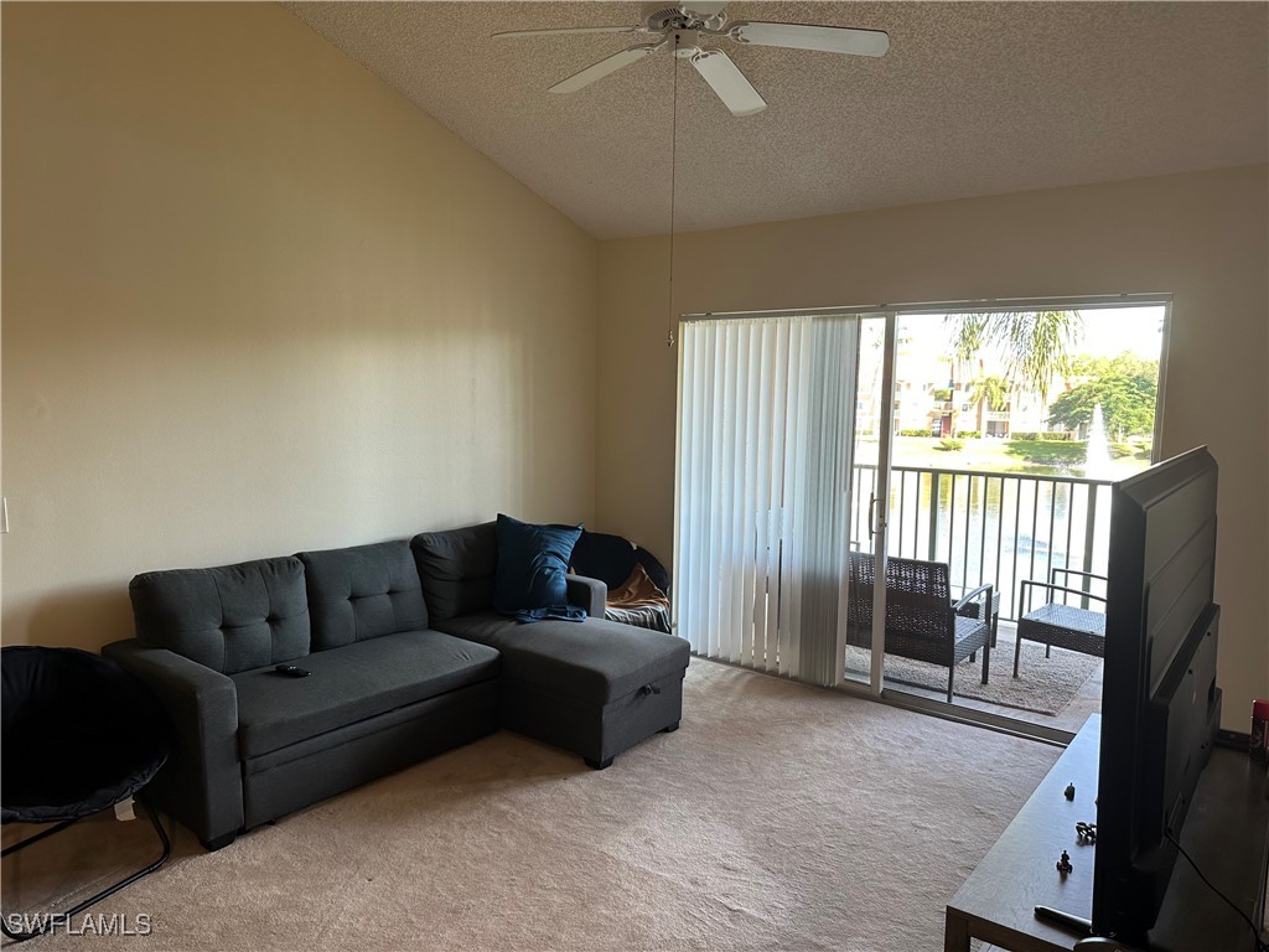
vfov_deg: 56.8
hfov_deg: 71.6
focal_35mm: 24
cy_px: 476
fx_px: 880
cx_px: 634
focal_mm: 6.86
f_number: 1.78
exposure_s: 1/120
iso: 100
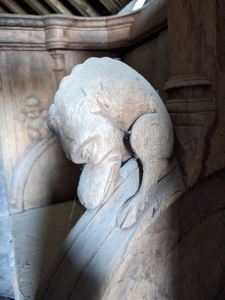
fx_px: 234
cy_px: 150
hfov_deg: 51.4
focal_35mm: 27
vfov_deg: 65.3
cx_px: 112
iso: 1471
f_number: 1.73
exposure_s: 1/30
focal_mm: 4.38
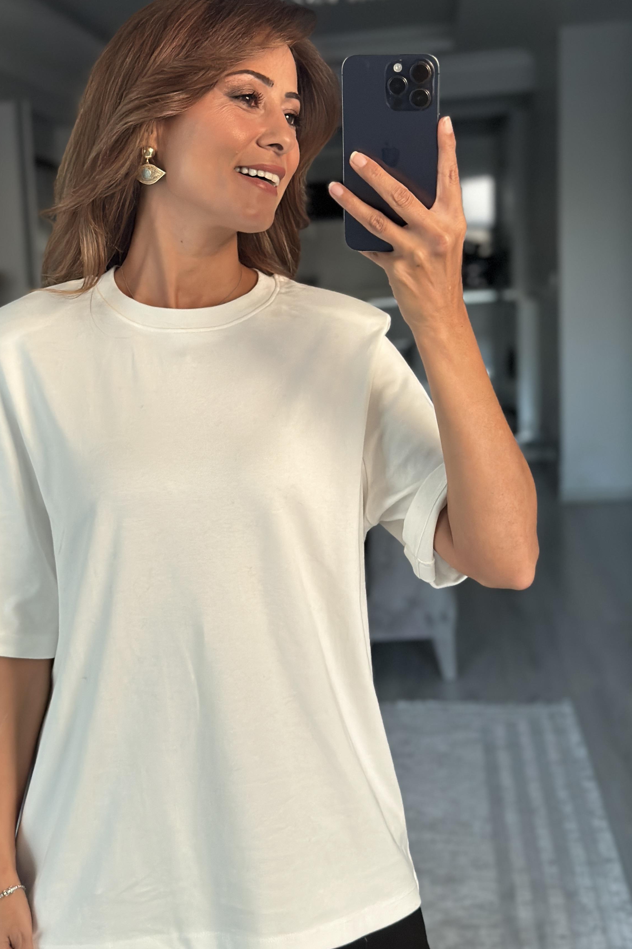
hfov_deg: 22.9
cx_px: 213
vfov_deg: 33.9
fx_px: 1554
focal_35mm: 59
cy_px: 500
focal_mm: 6.86
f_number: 1.78
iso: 320
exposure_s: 1/60
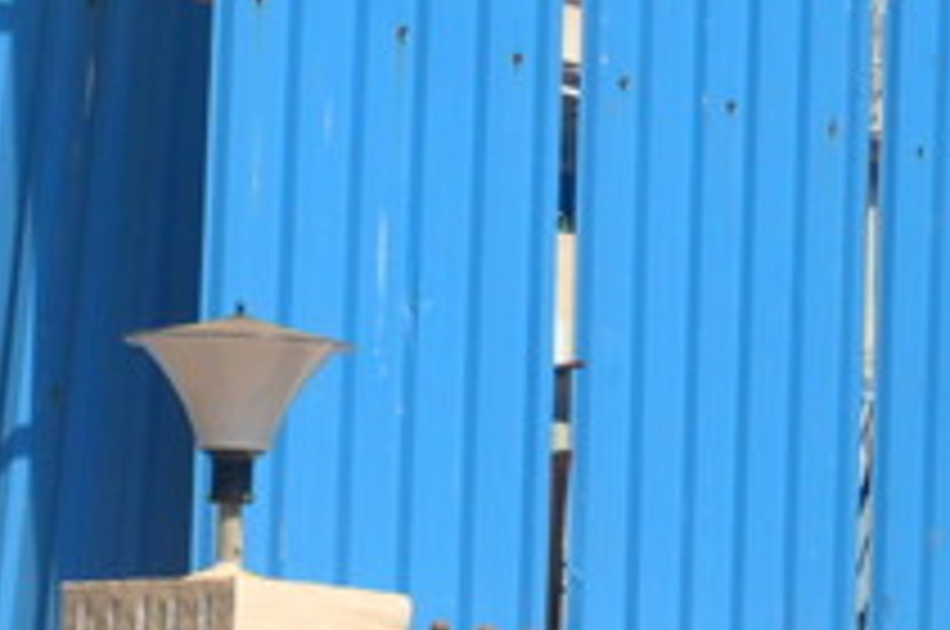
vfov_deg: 11.6
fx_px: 3083
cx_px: 450
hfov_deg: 17.5
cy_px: 486
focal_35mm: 117
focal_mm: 6.6
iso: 100
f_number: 4
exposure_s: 1/750
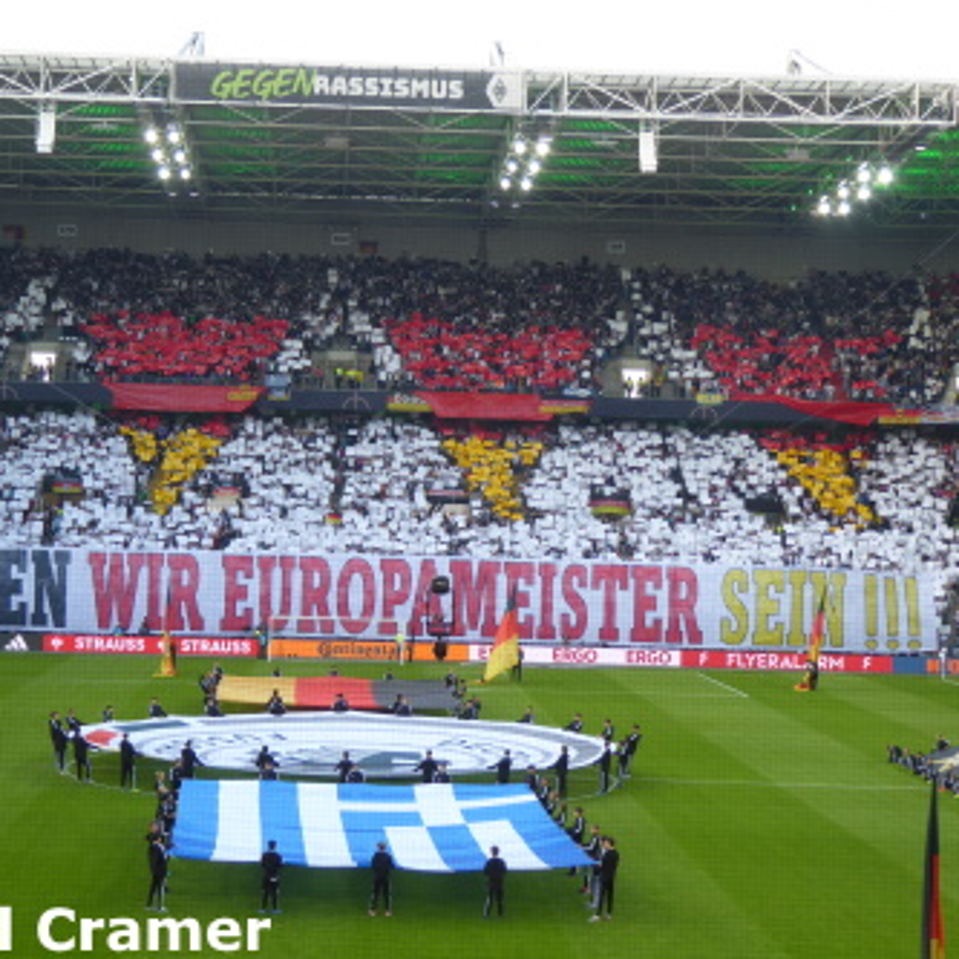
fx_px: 2288
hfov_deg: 23.6
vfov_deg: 23.7
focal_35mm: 73
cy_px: 481
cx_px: 360
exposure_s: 1/60
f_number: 4.3
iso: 125
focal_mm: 10.9
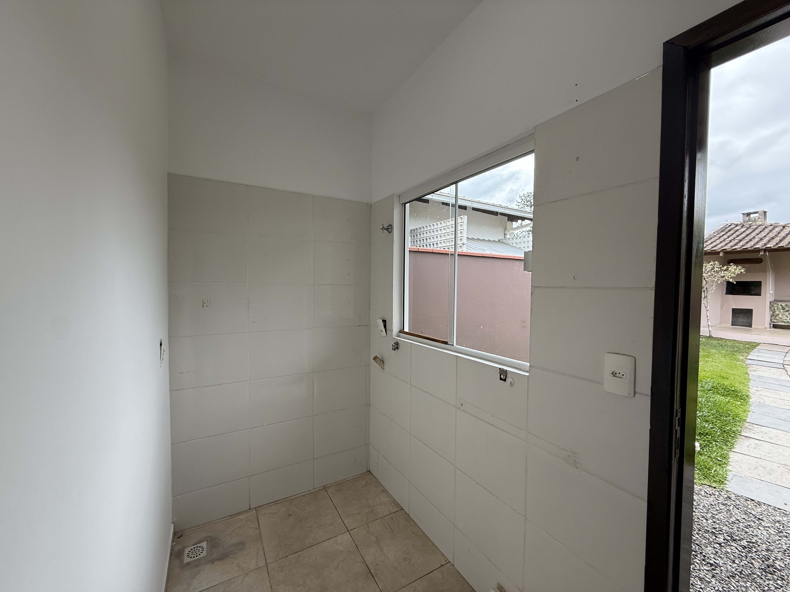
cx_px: 395
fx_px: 320
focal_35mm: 14
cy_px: 296
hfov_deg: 102.1
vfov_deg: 85.7
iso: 80
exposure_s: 1/120
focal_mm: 2.22
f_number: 2.2
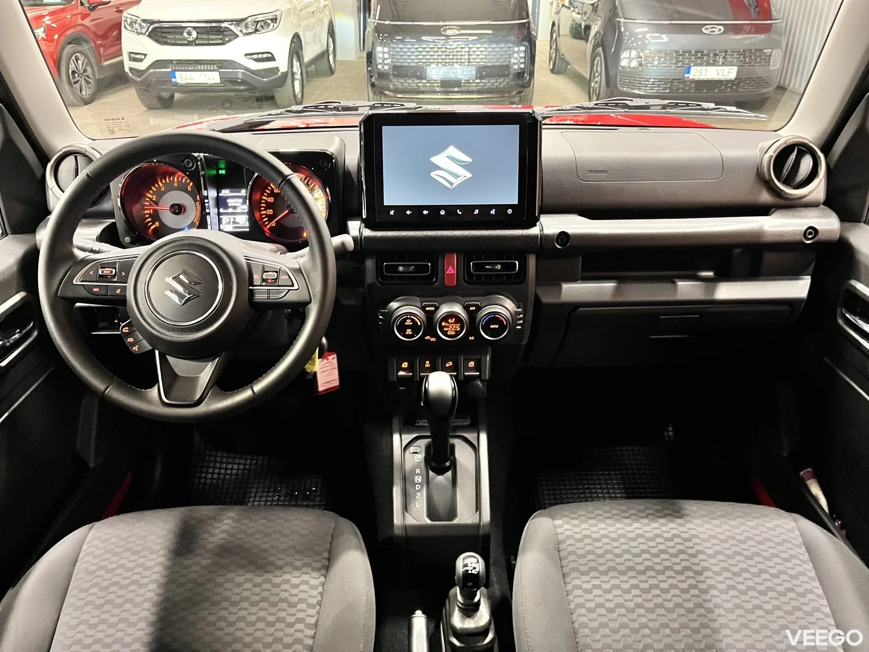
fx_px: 653
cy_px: 326
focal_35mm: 26
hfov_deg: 67.3
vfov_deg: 53.1
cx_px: 434
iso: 640
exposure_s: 1/25
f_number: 1.6
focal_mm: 5.1
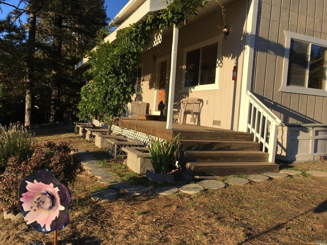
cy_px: 122
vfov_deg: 48.2
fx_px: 274
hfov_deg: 61.7
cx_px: 164
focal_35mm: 29
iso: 25
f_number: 2.2
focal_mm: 4.15
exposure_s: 1/1099
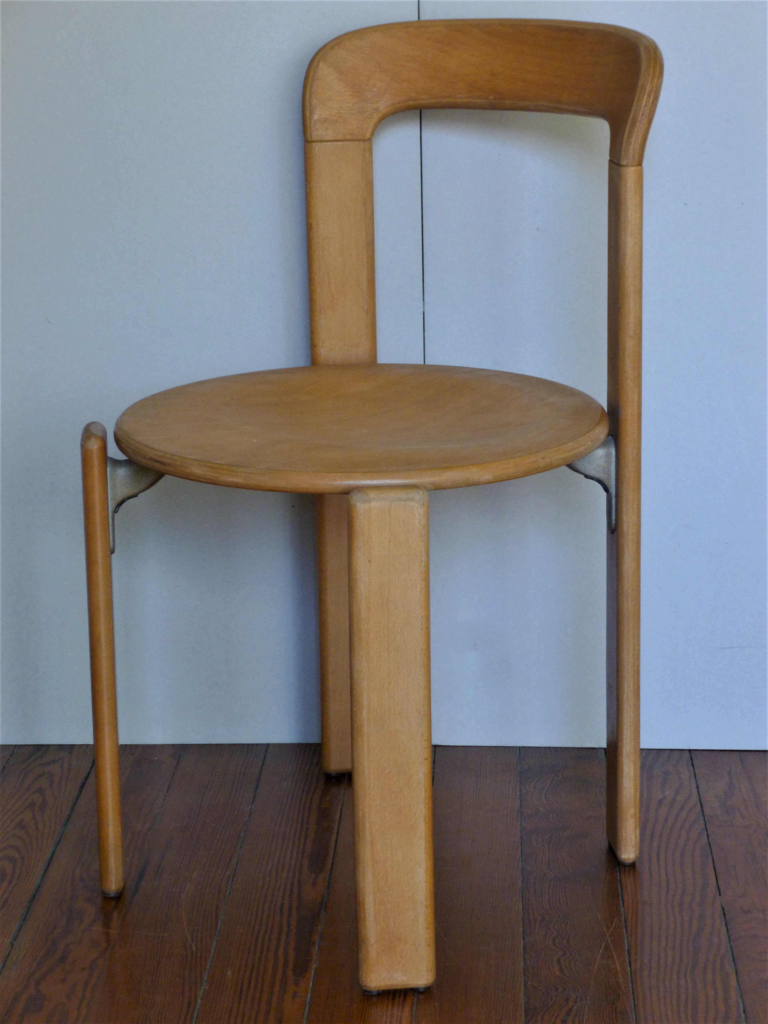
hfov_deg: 18.4
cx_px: 384
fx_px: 2367
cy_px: 512
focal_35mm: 80
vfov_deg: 24.4
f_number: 4.9
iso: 200
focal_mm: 14.2
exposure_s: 1/8
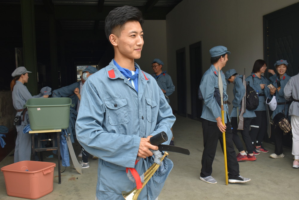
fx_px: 311
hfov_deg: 51.3
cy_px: 100
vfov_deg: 35.5
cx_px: 150
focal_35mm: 38
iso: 280
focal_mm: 25
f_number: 5.6
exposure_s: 1/250
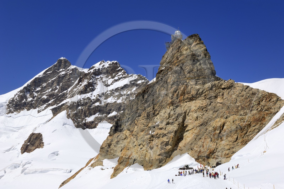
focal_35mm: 46
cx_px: 142
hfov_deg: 42.4
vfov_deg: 28.9
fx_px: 366
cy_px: 94
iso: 100
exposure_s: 1/160
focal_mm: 31
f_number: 15
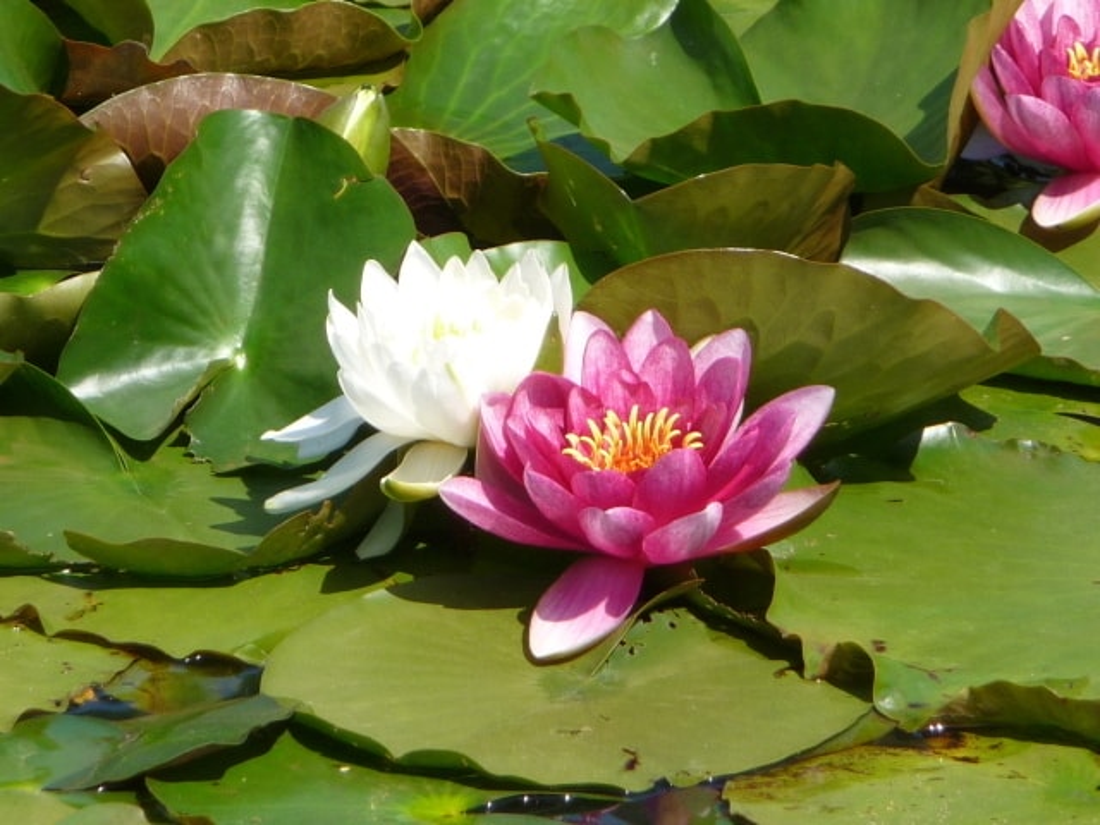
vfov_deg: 3.2
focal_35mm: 472
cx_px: 550
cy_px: 412
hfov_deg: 4.2
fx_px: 14999
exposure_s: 1/400
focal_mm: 47
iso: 100
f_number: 4.9
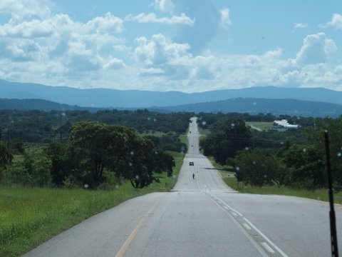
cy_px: 128
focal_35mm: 135
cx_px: 171
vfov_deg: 11.0
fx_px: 1334
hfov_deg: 14.6
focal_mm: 28.8
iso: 100
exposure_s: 1/800
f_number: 5.6
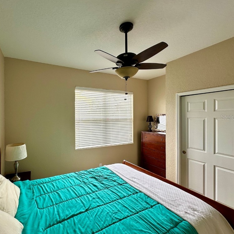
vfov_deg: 84.0
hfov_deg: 82.6
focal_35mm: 17
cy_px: 117
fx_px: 130
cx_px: 90
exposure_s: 1/99
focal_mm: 2.22
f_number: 2.2
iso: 40
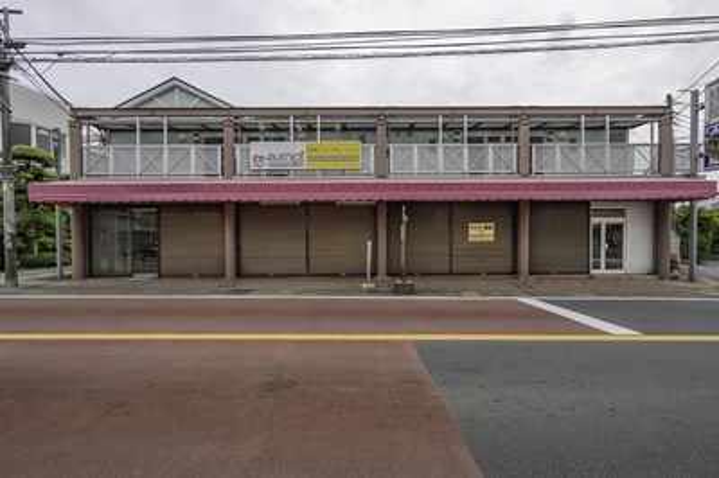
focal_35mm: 14
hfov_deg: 104.3
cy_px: 239
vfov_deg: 81.1
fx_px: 279
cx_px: 360
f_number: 8
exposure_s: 1/50
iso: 64
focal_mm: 14
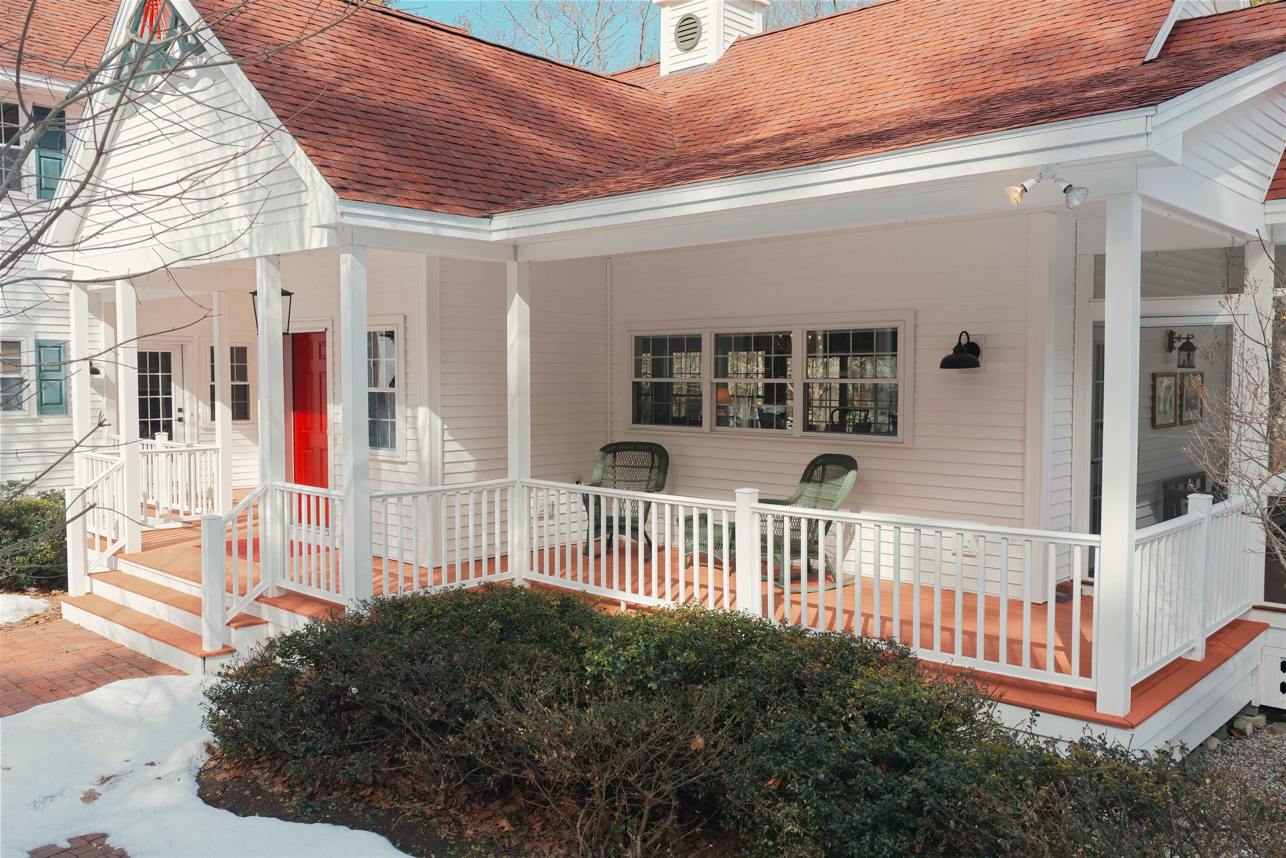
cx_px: 643
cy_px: 429
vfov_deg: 46.4
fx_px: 1000
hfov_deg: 65.5
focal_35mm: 28
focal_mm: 14.4
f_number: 2.8
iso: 400
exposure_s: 1/3200
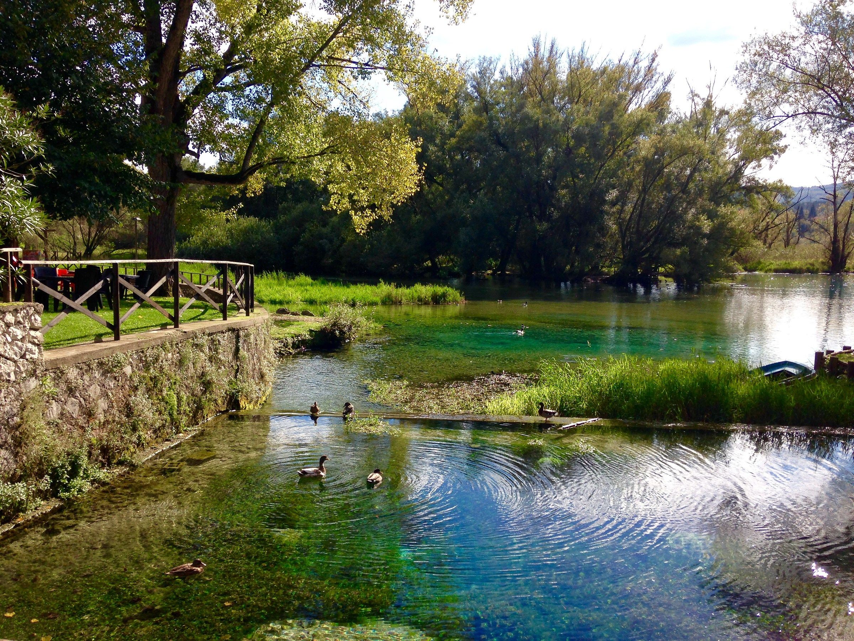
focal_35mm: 33
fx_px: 814
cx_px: 427
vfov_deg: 42.9
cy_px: 320
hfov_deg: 55.4
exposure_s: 1/847
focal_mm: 4.12
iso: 50
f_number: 2.4
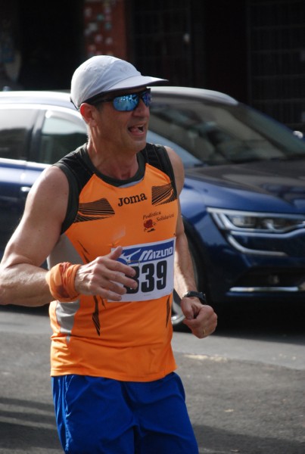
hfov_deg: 7.7
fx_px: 2276
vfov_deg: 11.4
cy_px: 227
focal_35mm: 180
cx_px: 152
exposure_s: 1/800
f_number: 5.6
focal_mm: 120
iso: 1000
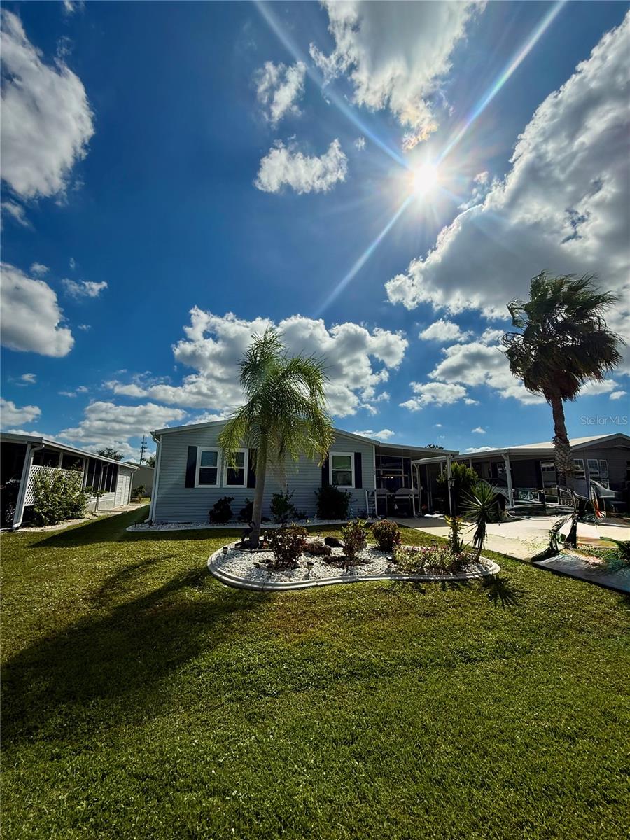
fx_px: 340
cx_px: 315
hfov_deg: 85.7
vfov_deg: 102.1
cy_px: 420
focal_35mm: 14
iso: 50
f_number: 2.2
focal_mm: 2.22
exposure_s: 1/6173
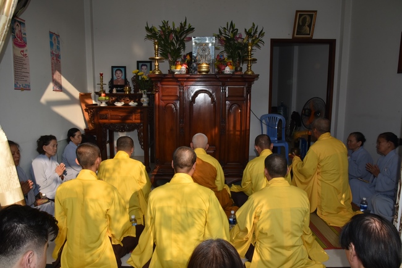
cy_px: 134
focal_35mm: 24
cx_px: 201
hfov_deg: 73.7
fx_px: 268
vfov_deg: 53.2
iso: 640
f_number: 18
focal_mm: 24
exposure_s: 1/200
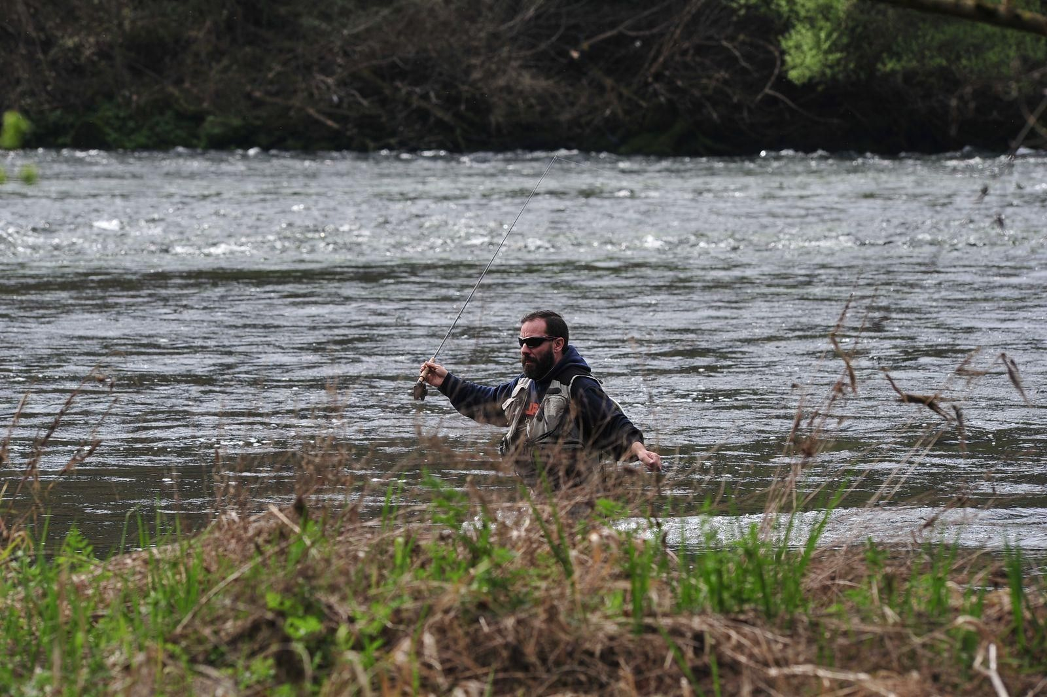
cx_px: 524
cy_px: 348
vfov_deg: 4.6
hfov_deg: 6.9
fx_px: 8720
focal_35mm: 300
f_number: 10
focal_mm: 300
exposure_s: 1/400
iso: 400
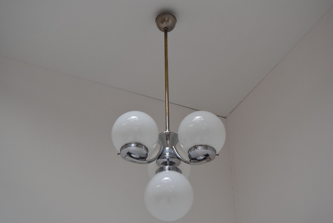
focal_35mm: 51
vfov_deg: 26.5
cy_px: 112
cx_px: 166
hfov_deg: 38.9
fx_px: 472
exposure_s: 1/125
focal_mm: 34
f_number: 5.6
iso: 1600
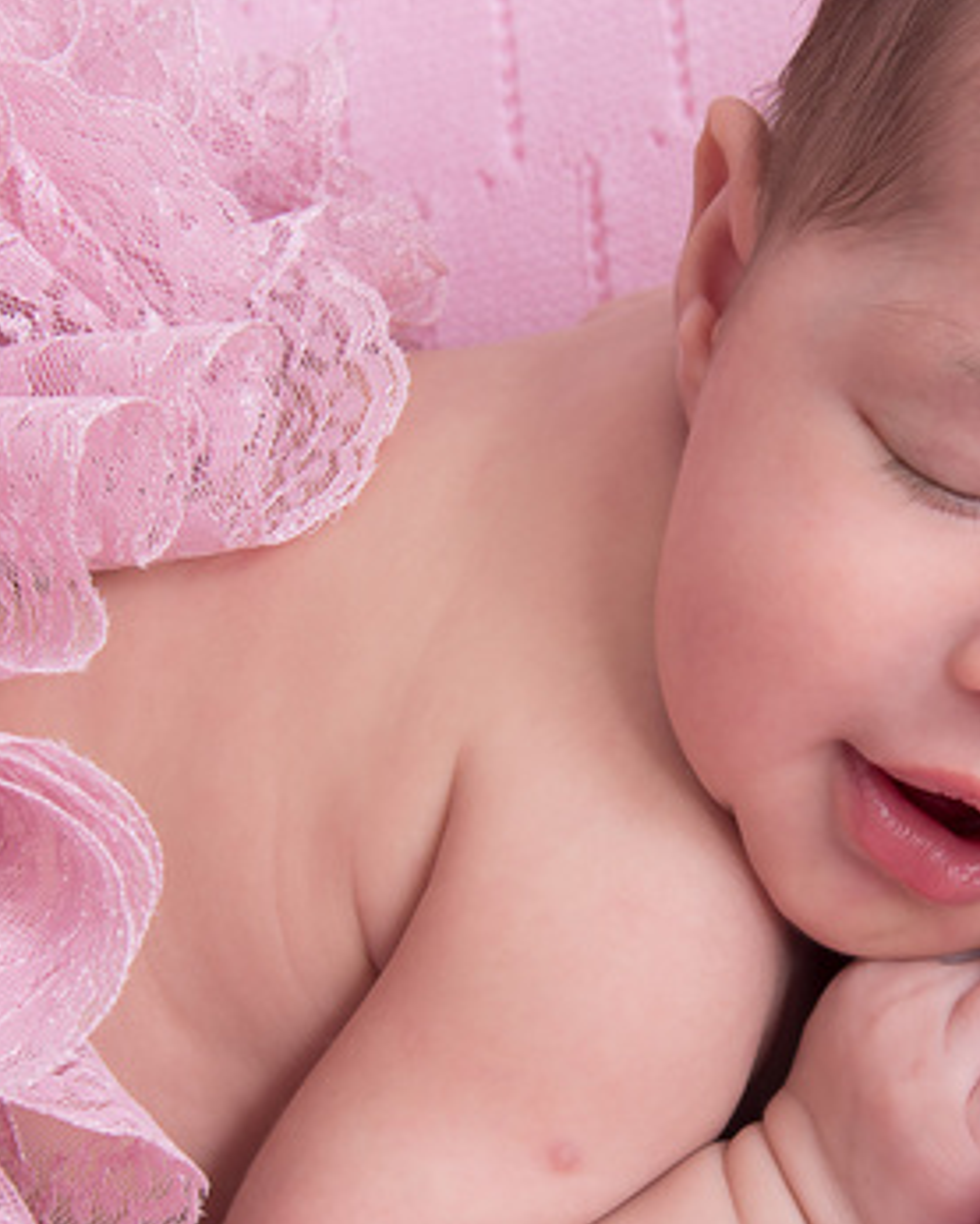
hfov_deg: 13.5
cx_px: 729
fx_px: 4131
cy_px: 776
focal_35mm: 114
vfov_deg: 16.8
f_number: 8
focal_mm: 35
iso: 200
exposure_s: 1/160
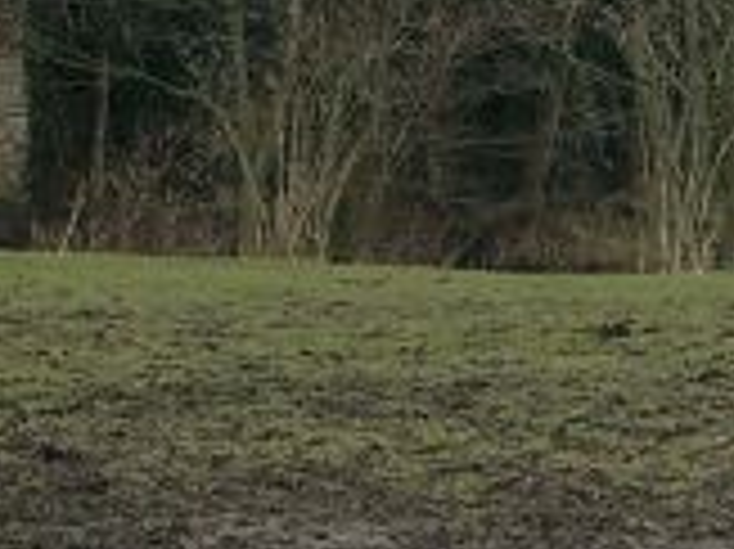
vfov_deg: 6.0
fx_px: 5212
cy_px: -320
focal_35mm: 246
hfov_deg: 8.0
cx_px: 716
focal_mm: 10.4
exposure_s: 1/115
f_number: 4
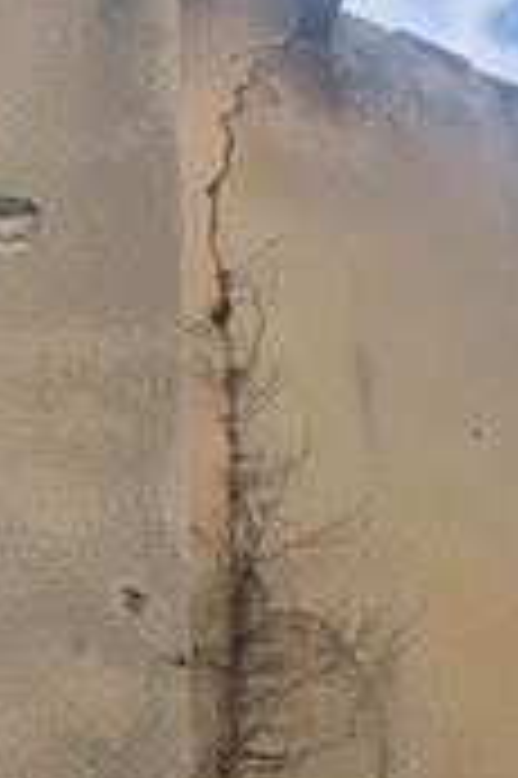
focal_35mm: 66
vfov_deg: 29.8
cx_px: 421
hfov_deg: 20.3
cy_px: 148
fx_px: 1427
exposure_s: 1/834
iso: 50
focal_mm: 2.2
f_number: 2.2
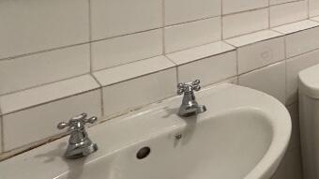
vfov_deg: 22.2
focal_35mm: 46
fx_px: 389
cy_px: -76
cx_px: 435
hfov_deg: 31.6
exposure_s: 1/50
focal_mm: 2.22
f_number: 2.2
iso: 320
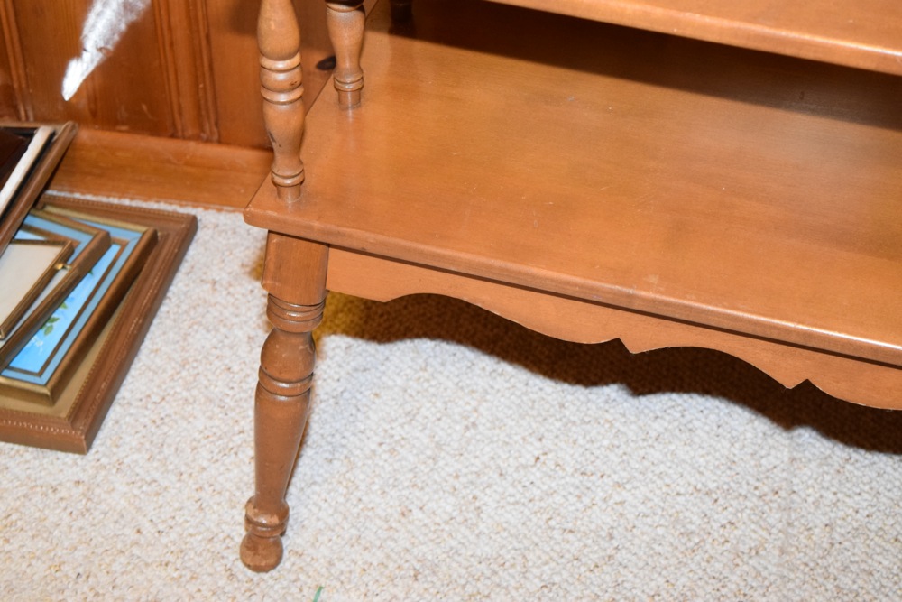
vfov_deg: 16.6
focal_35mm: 82
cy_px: 301
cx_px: 451
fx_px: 2067
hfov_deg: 24.6
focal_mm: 55
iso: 3200
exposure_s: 1/60
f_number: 5.6
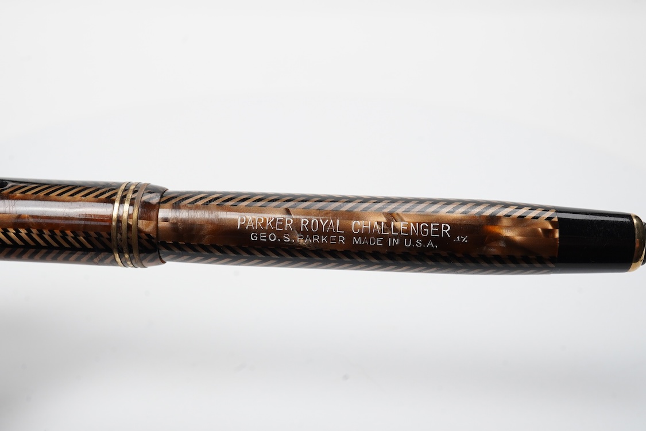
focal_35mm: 45
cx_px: 323
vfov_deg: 29.9
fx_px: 807
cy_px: 216
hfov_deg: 43.6
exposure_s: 1/100
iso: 640
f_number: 22
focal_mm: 30
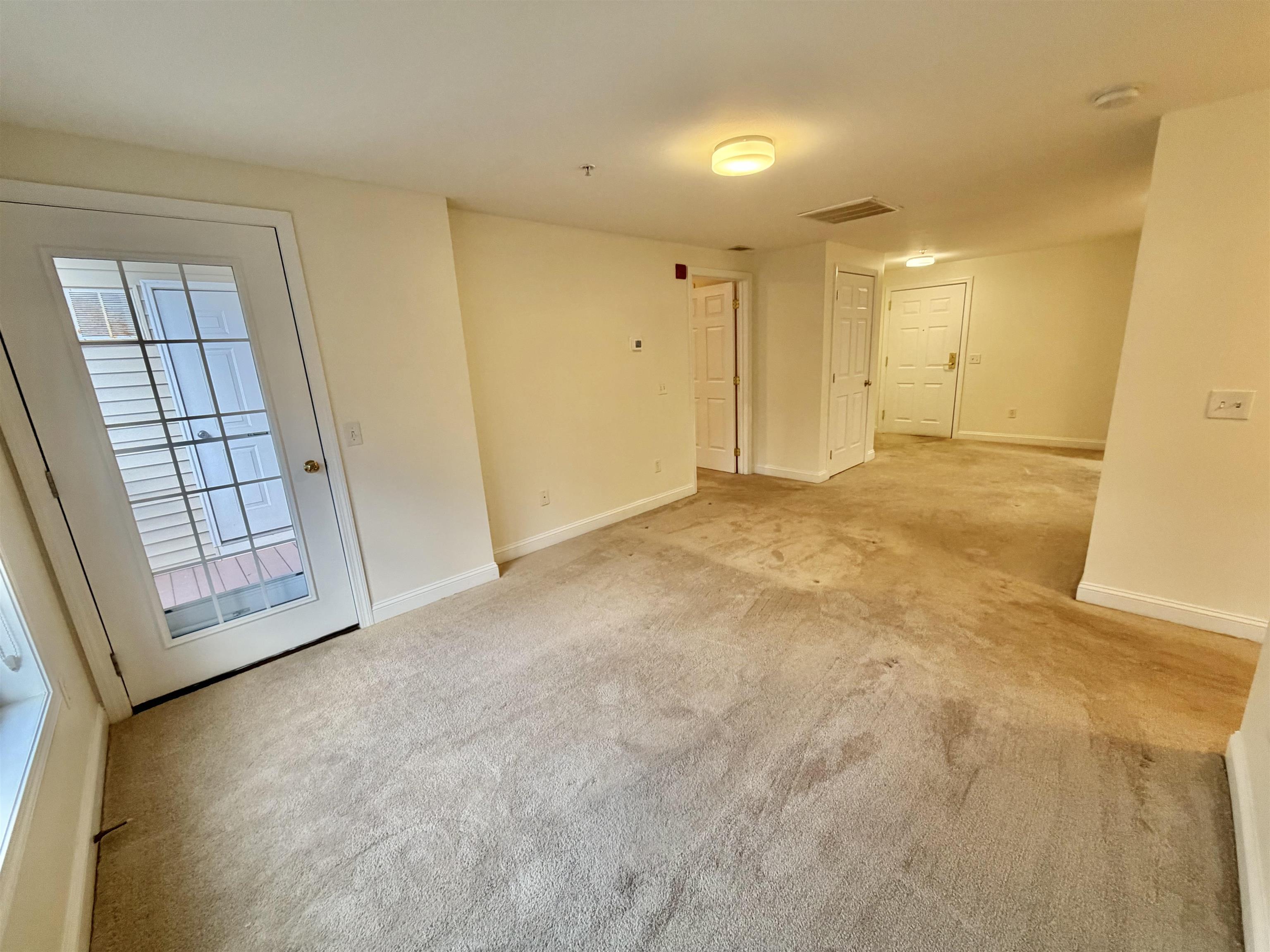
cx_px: 635
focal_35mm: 14
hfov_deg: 102.1
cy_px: 476
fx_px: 514
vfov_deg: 85.7
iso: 250
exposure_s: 1/60
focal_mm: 2.22
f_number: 2.2
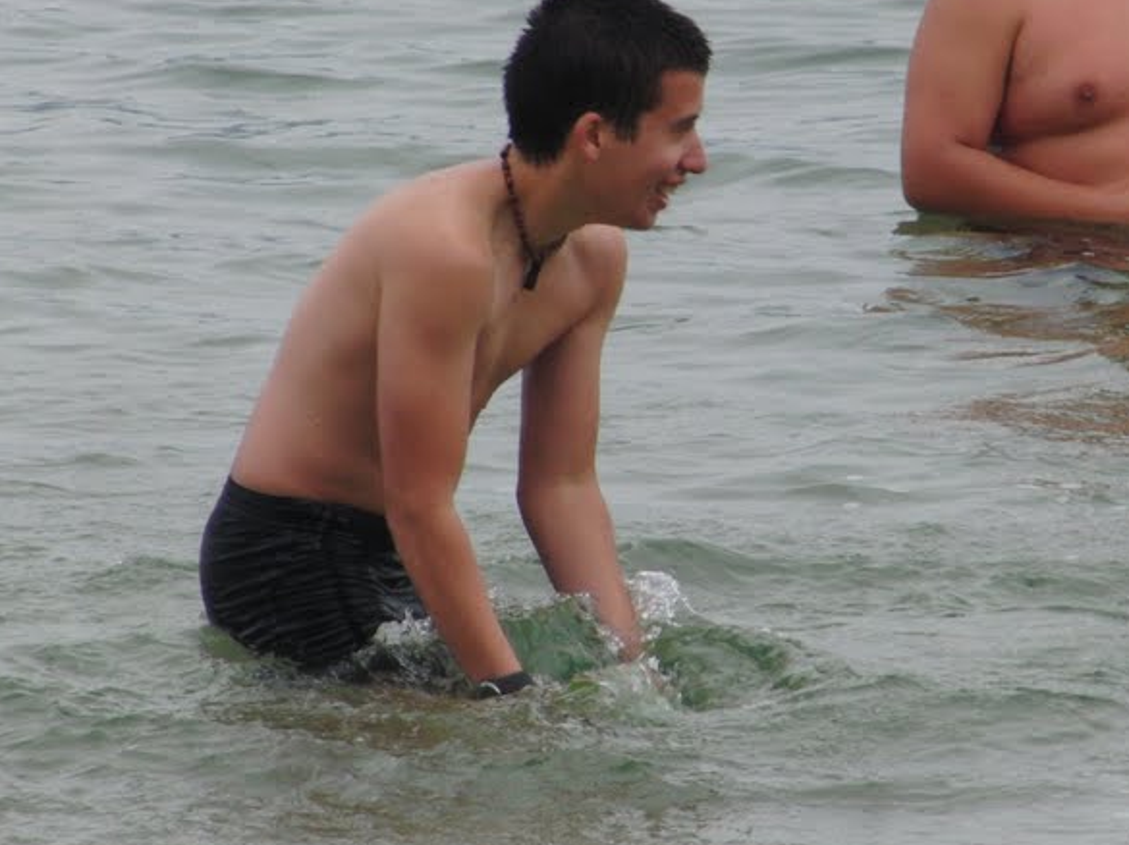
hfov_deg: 3.4
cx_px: 755
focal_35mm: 592
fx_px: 19296
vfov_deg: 2.5
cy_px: 287
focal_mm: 59.8
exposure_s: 1/400
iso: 100
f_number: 5.2
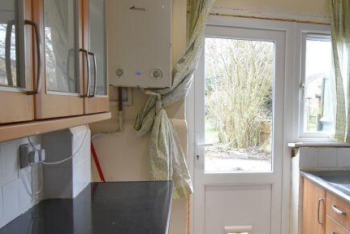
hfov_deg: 46.2
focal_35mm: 39
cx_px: 291
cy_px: 139
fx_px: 381
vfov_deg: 34.0
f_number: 4.5
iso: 800
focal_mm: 11
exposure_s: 1/80
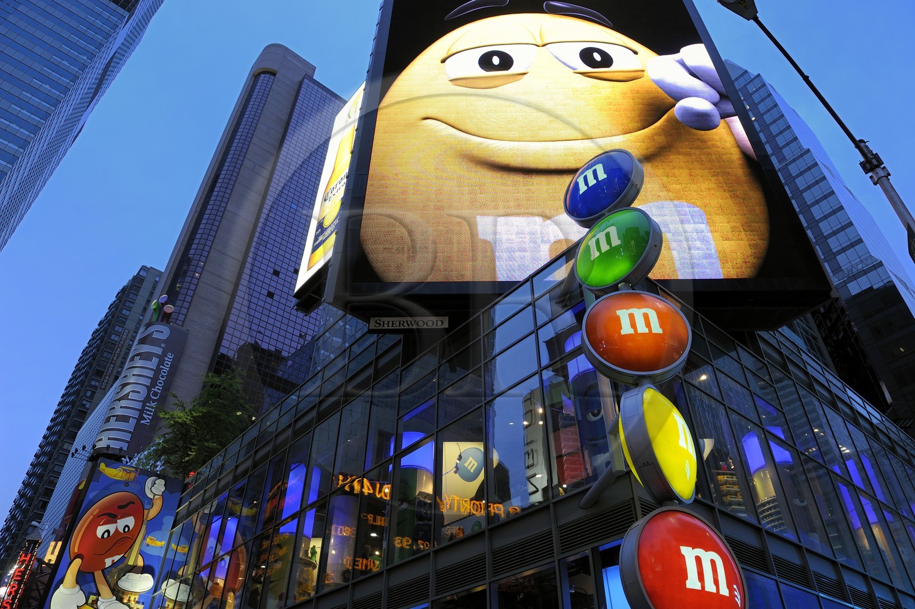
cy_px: 304
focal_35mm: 24
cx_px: 458
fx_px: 609
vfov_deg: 53.1
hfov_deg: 73.8
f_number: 5.6
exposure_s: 1/40
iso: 800
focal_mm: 24
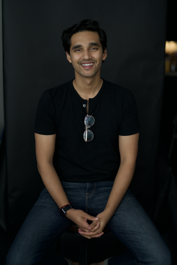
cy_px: 132
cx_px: 88
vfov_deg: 39.6
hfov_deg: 27.0
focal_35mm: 50
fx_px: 369
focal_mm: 50
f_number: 1.4
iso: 640
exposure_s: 1/800
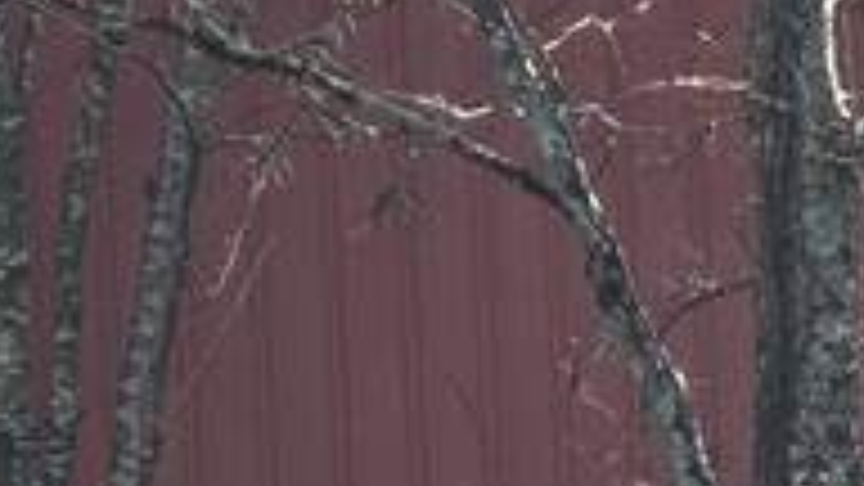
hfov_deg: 6.2
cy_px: -742
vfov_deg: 3.4
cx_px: 261
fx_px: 7973
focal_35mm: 348
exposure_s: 1/756
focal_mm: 6.86
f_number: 1.78
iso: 64
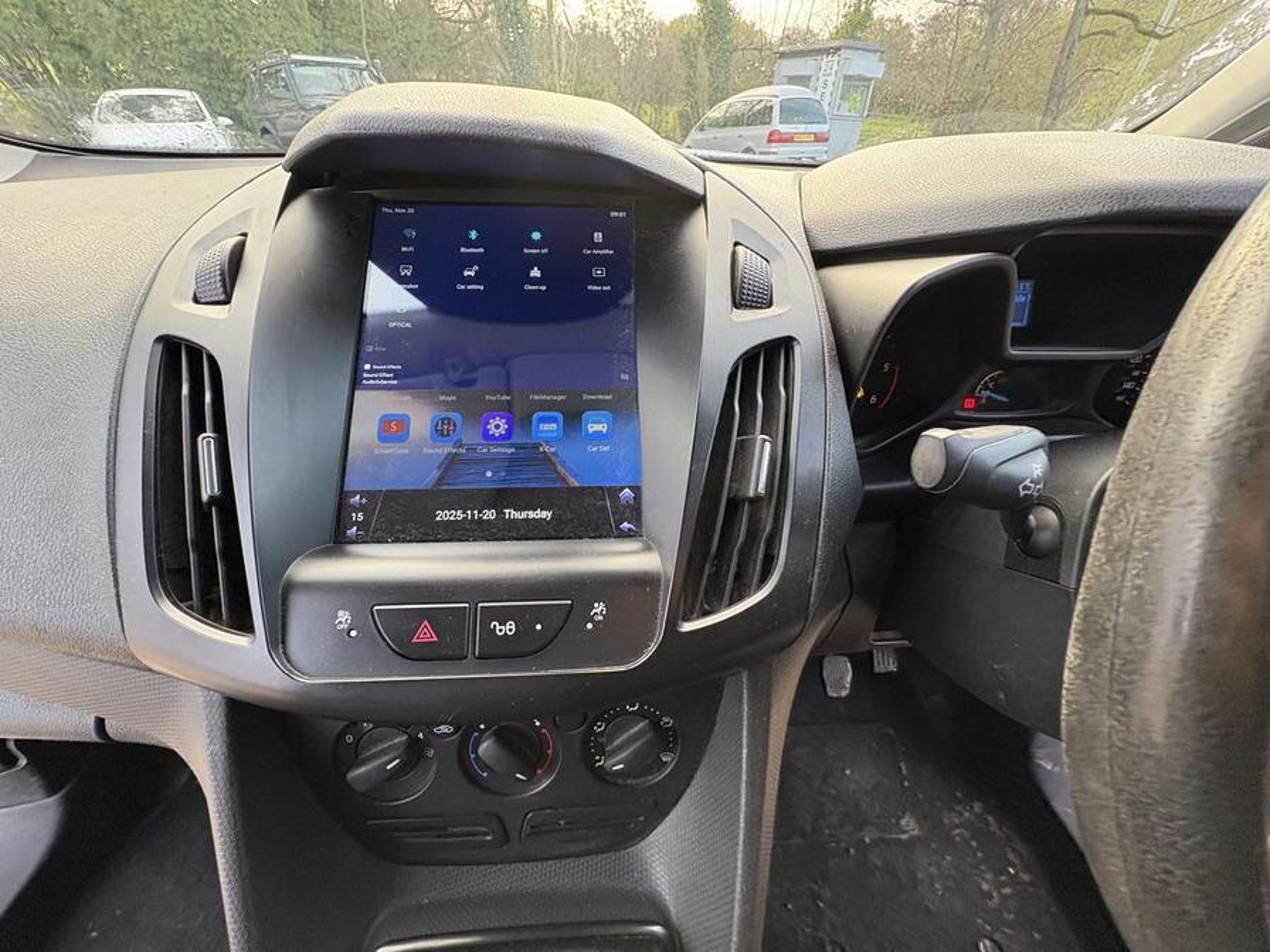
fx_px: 514
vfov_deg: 85.7
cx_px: 635
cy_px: 476
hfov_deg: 102.1
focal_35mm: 14
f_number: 2.2
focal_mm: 2.22
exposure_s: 1/60
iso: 250
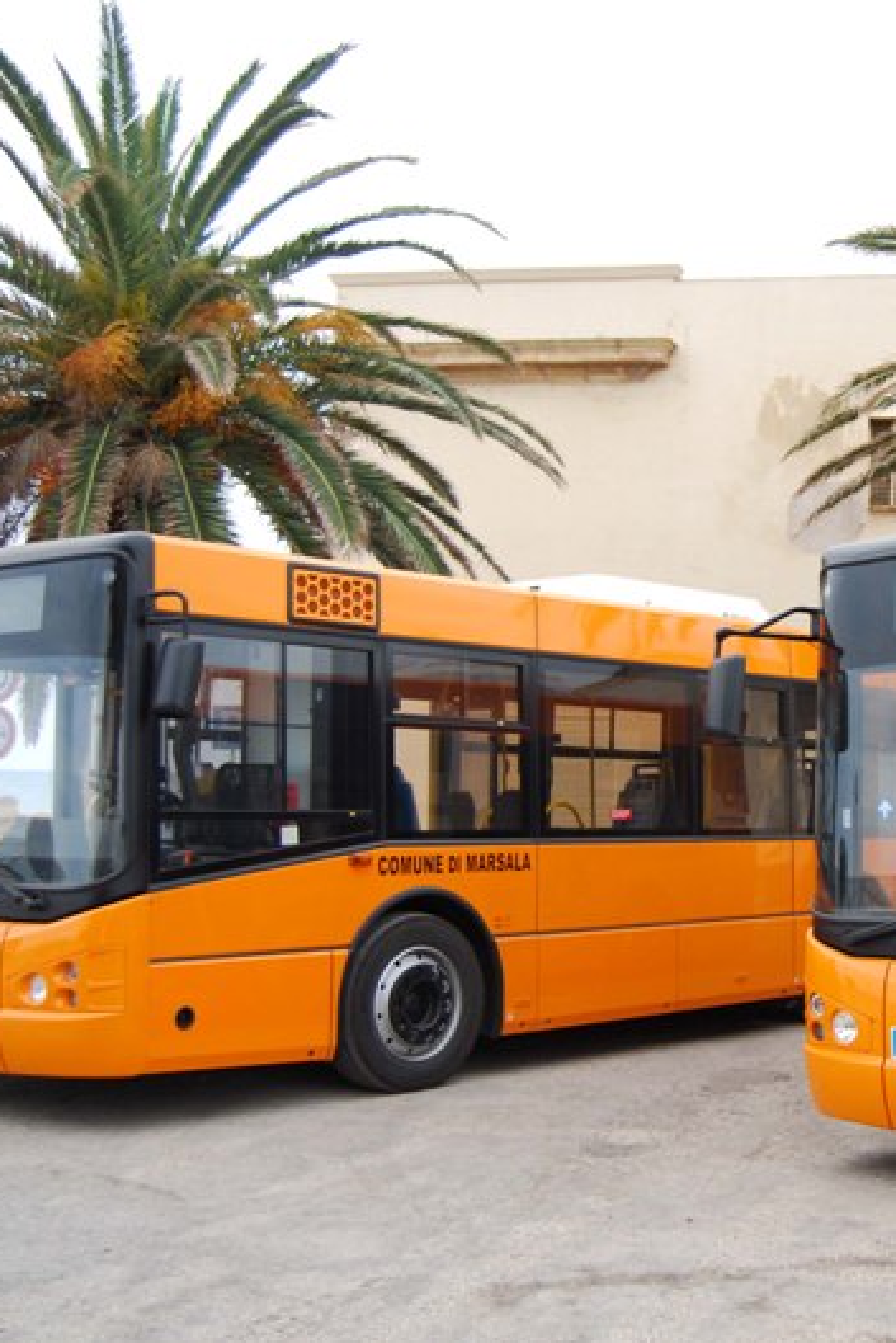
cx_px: 835
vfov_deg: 39.6
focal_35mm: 50
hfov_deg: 26.0
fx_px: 1865
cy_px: 678
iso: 200
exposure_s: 1/60
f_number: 4
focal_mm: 22
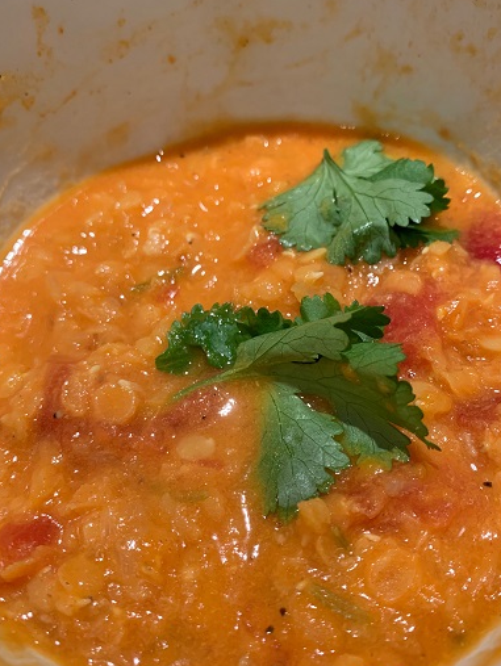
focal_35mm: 31
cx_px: 285
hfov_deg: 45.4
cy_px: 341
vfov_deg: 58.3
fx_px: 597
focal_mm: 4.25
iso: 160
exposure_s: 1/50
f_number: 1.8
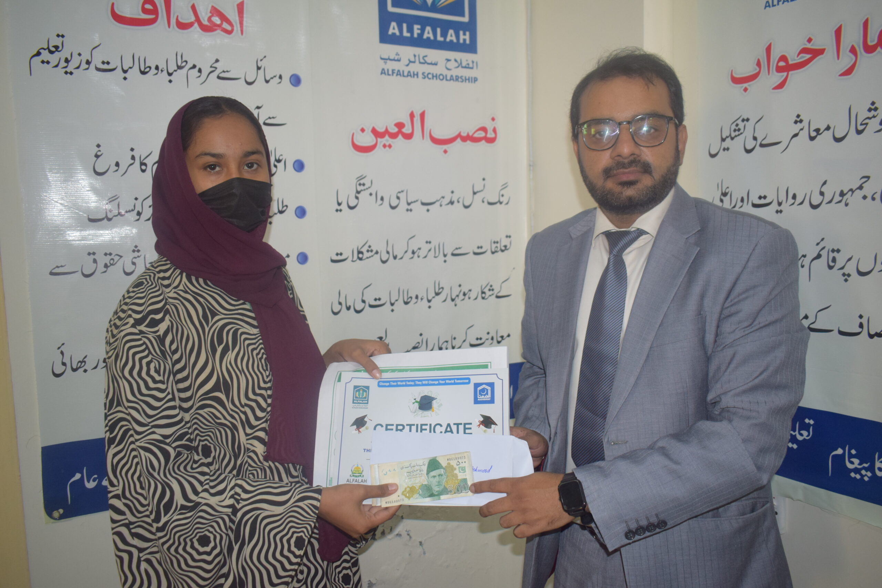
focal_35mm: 30
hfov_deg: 61.9
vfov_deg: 43.6
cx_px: 441
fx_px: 735
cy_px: 294
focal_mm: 20
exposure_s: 1/125
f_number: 3.5
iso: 800
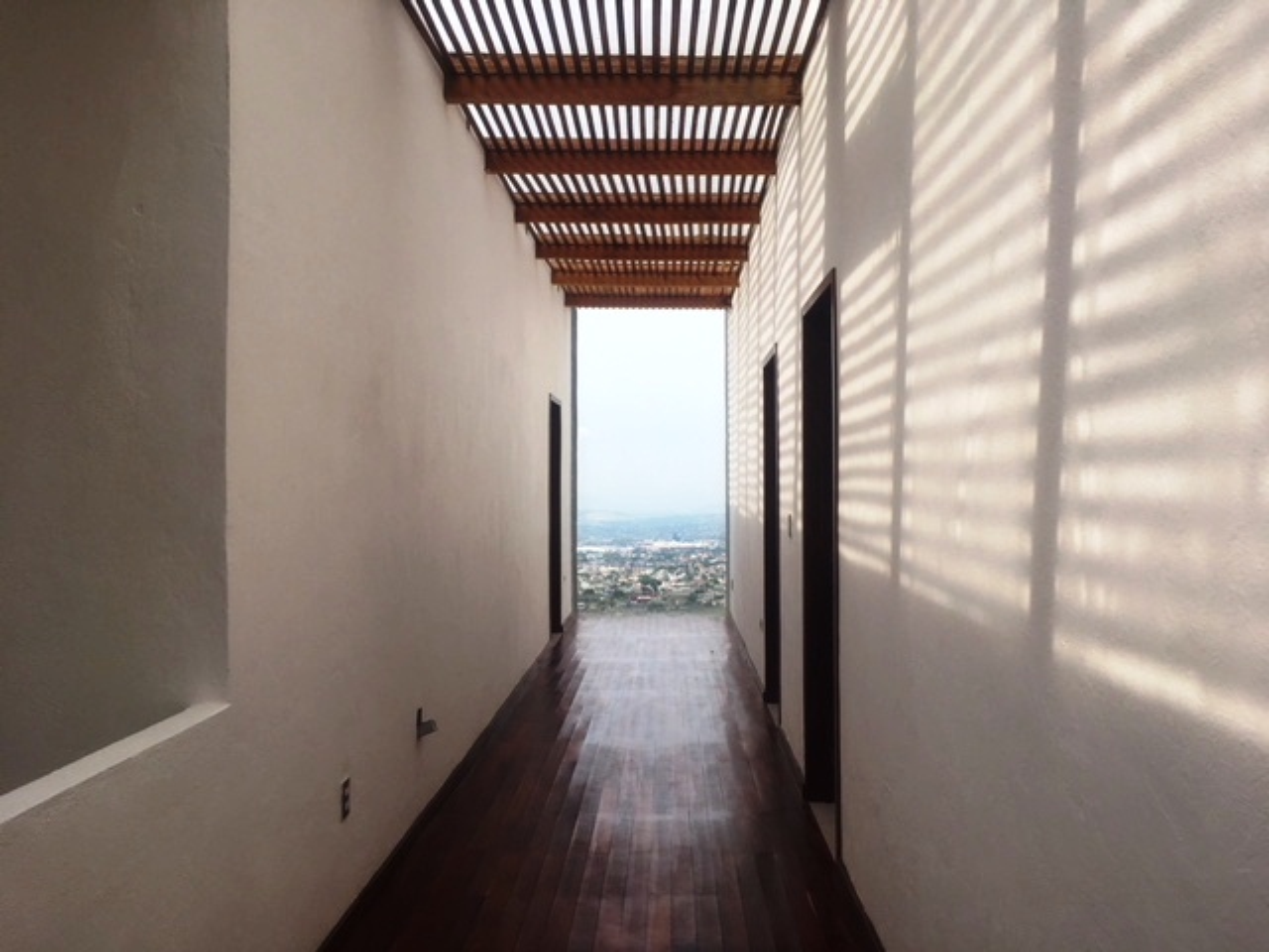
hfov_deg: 61.7
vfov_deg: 48.2
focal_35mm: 29
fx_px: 1063
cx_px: 634
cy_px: 476
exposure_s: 1/999
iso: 25
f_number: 2.2
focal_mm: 4.15
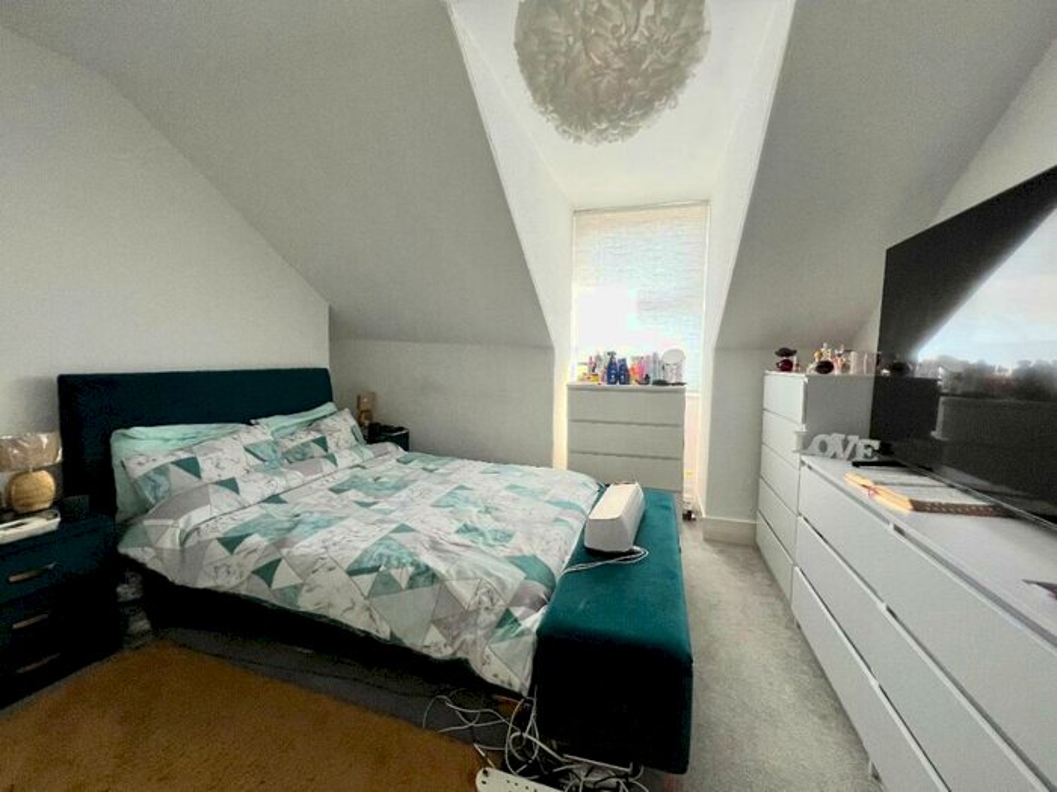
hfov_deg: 106.2
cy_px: 396
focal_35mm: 13
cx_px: 528
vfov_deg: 89.9
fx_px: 397
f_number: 1.8
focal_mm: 1.57
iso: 100
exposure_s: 1/99
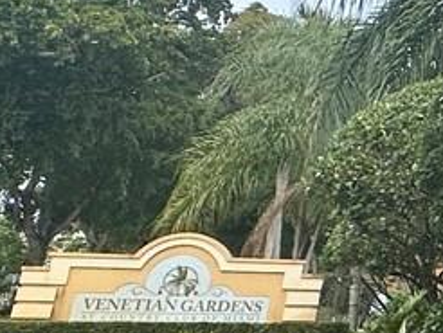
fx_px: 1166
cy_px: -58
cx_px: 990
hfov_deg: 15.2
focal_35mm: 91
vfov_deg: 15.7
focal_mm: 2.22
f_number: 2.2
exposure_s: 1/774
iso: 40
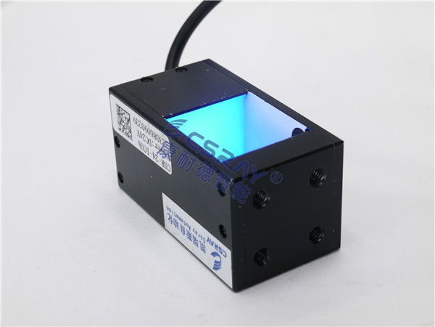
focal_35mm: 84
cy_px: 164
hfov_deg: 23.3
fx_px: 1056
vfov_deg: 17.6
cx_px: 218
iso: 160
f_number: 11
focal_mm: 42
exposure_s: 1/250
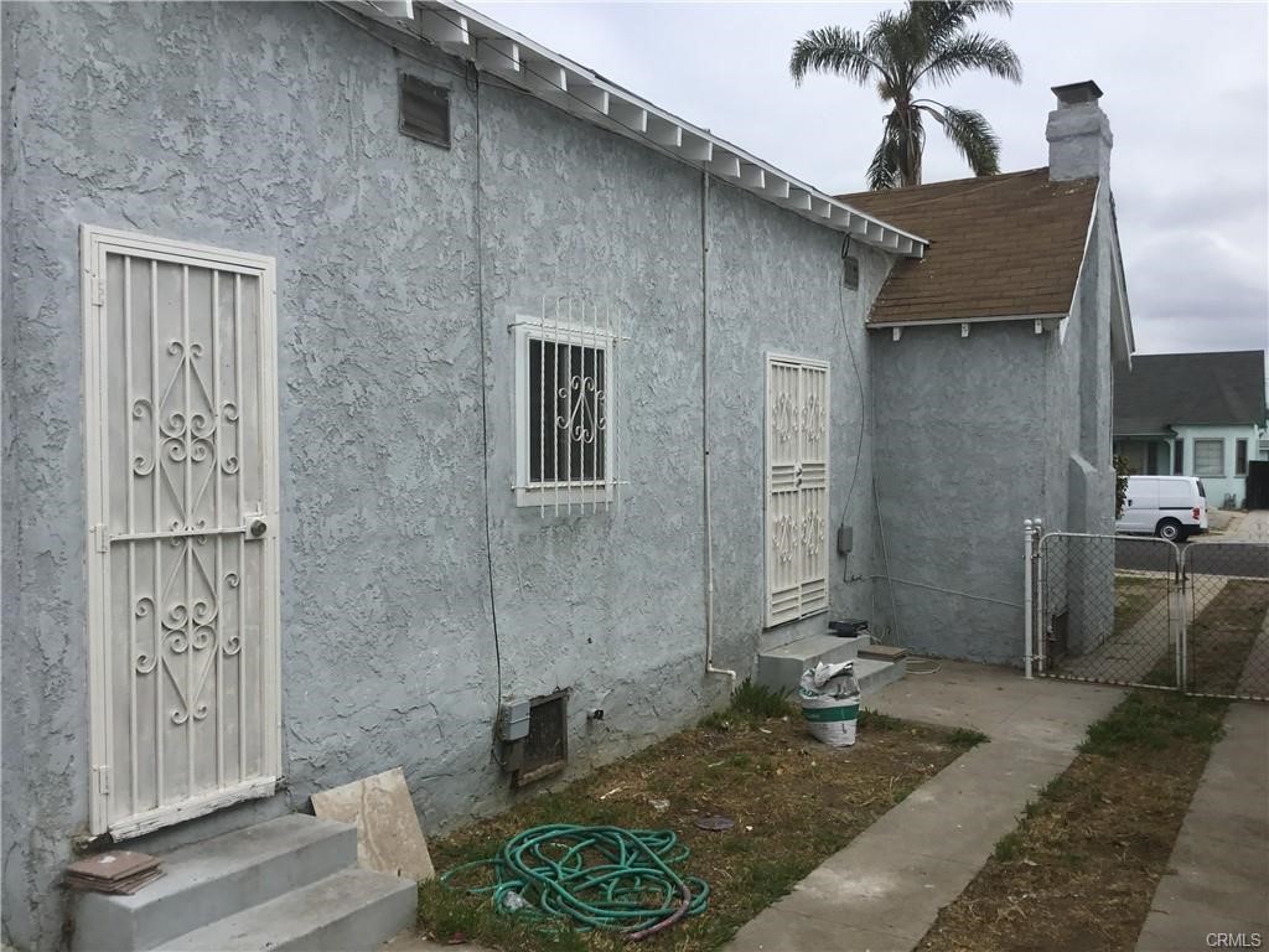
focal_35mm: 31
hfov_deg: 58.4
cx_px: 634
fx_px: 1136
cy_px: 476
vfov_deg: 45.4
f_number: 2.4
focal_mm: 3.3
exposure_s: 1/1335
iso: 25
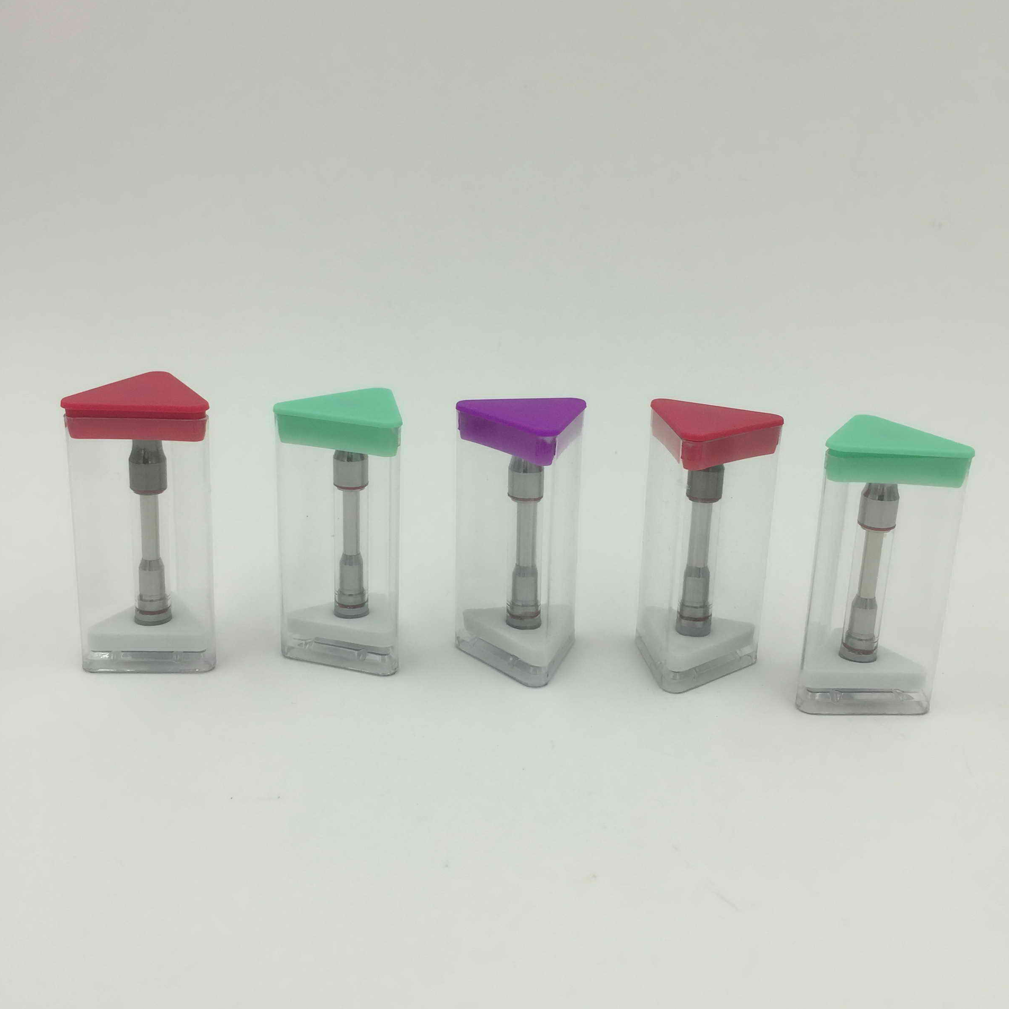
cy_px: 512
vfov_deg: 47.2
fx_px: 1154
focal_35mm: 35
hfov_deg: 47.2
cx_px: 505
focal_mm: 4.15
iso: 32
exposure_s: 1/1276
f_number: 2.2
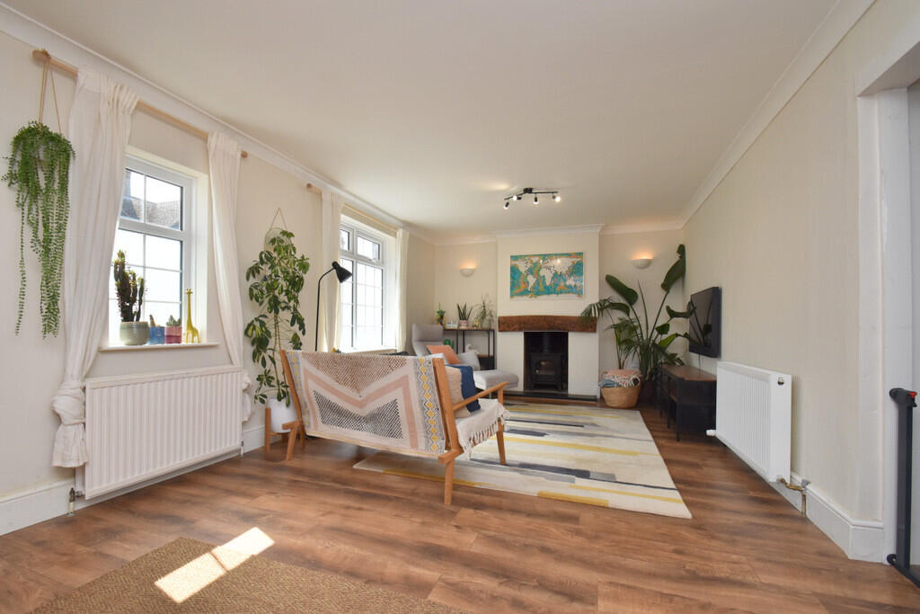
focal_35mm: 15
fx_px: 383
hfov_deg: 100.4
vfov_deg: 77.3
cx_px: 460
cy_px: 307
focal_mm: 10
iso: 400
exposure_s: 1/100
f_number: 10
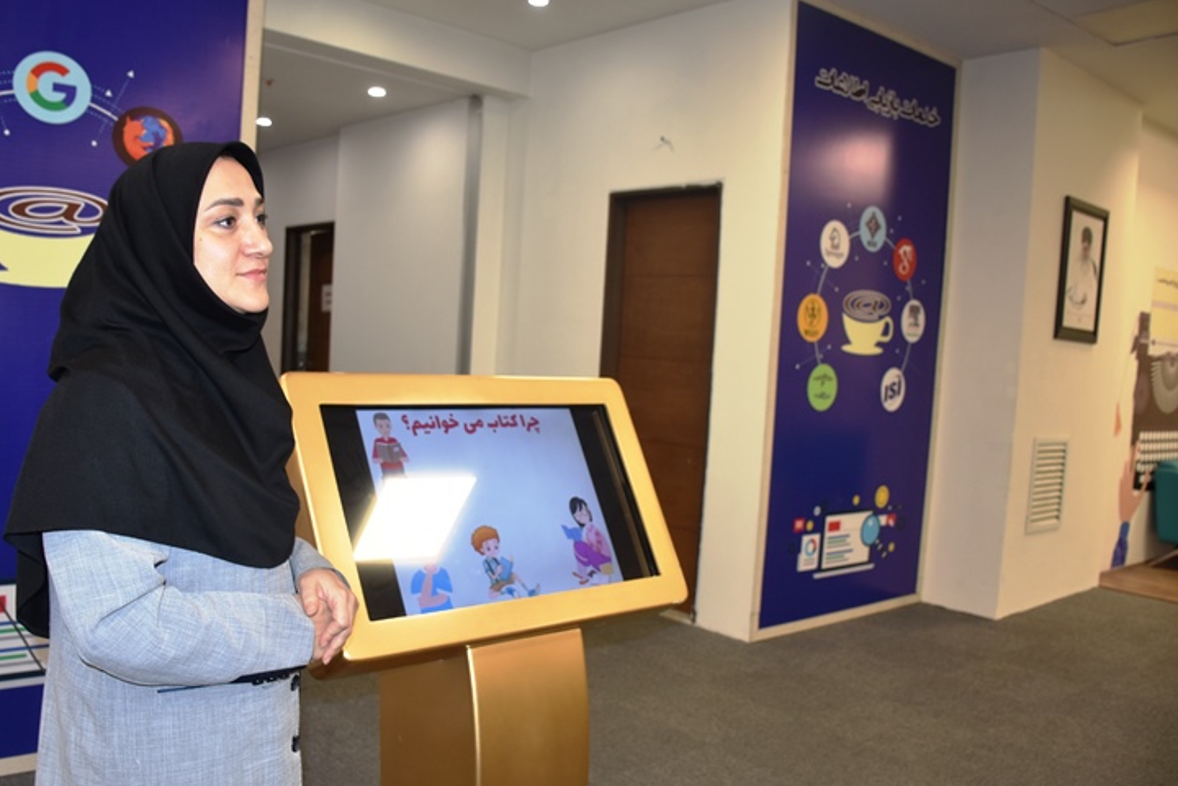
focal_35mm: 30
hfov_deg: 61.8
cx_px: 527
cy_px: 412
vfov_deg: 43.6
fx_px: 982
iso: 400
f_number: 3.5
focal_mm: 18
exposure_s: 1/80
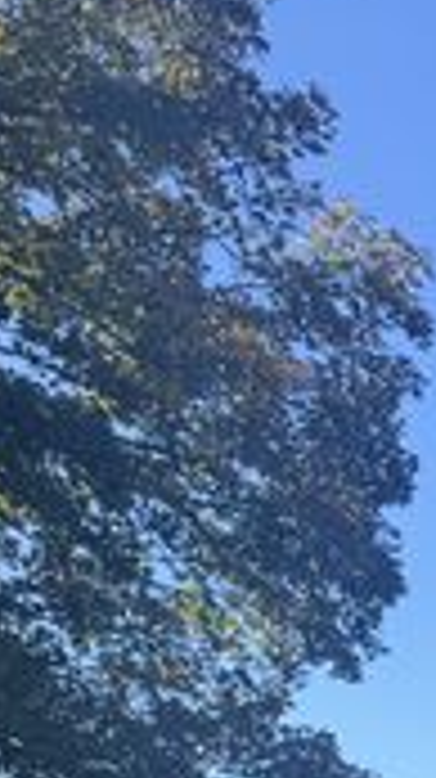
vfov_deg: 18.8
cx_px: 1074
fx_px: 2081
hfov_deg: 10.3
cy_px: 1140
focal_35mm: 101
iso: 80
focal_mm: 6.76
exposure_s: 1/1818
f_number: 1.78
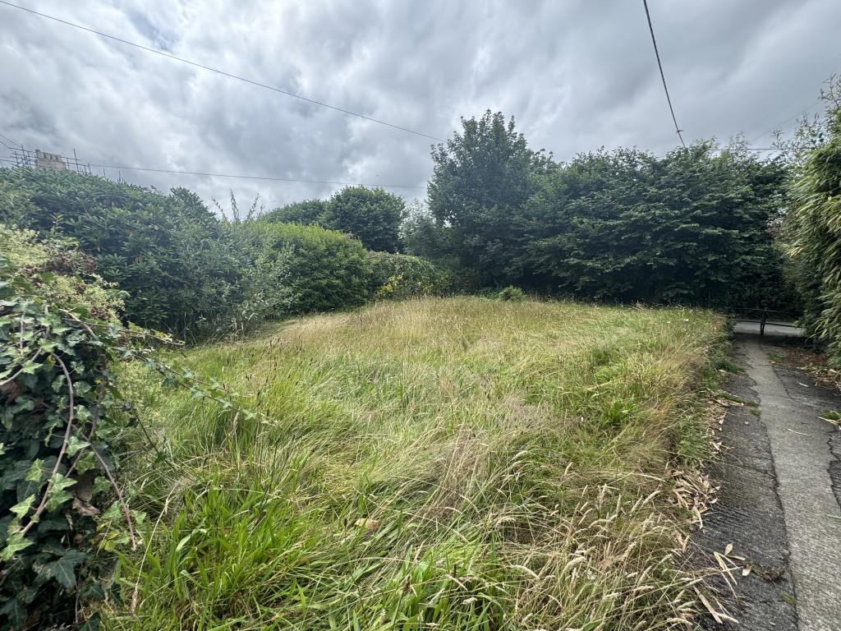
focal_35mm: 14
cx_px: 420
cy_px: 316
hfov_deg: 102.1
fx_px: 340
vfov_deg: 85.7
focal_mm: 2.22
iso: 40
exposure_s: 1/565
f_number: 2.2
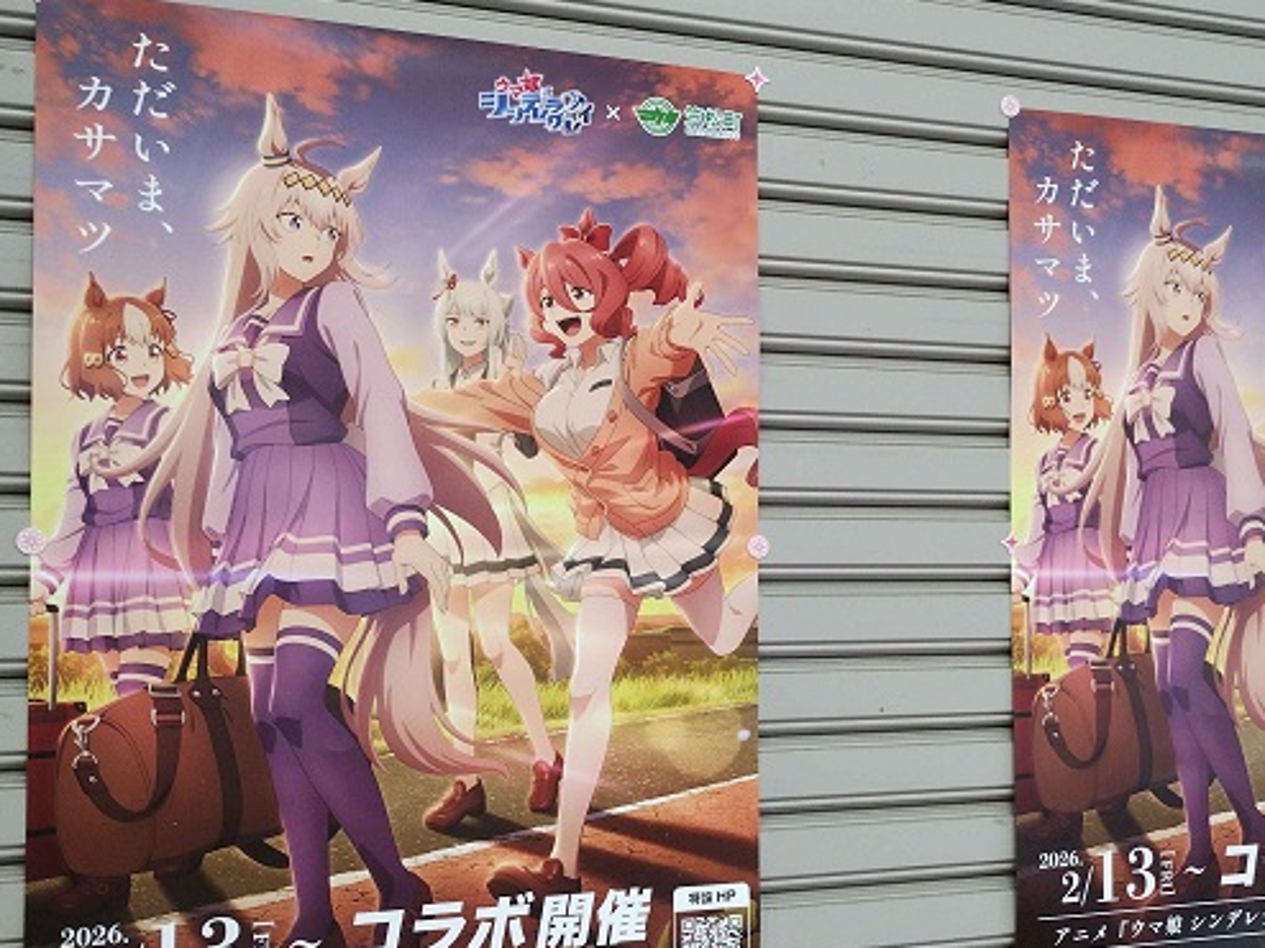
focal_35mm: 34
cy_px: 529
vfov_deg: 41.7
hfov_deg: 53.7
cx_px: 745
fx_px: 1242
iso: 759
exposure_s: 1/40
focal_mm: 4.27
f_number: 1.8
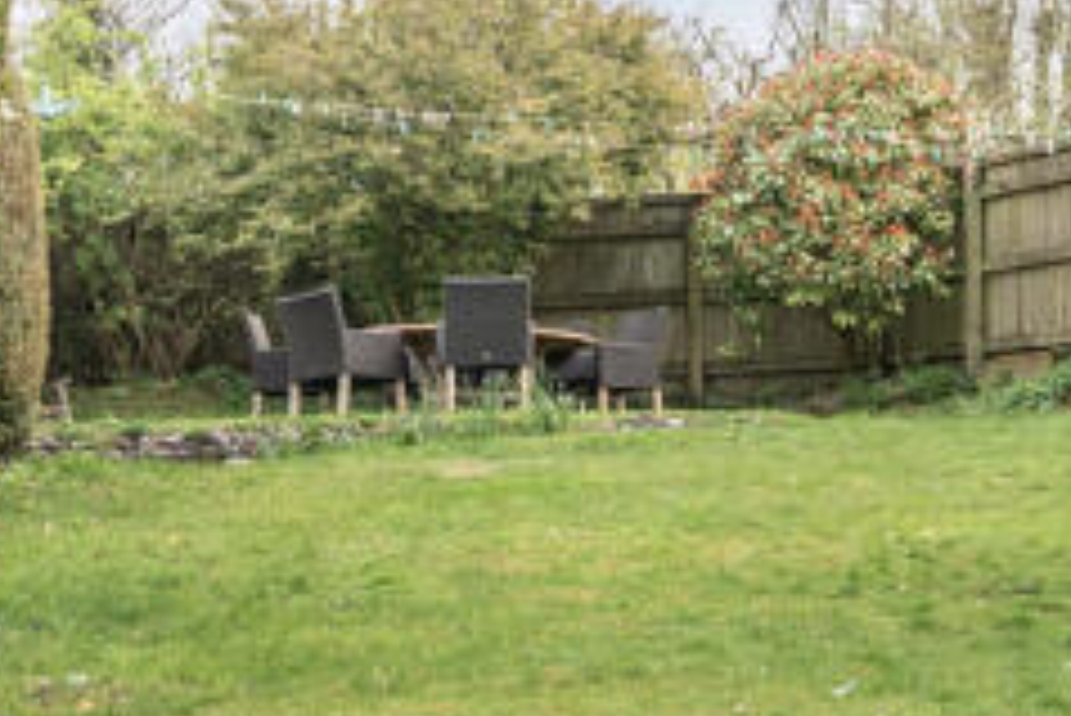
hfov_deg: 20.6
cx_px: 506
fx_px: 2947
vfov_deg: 13.6
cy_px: 714
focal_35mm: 99
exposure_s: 1/100
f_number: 8
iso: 400
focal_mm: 24
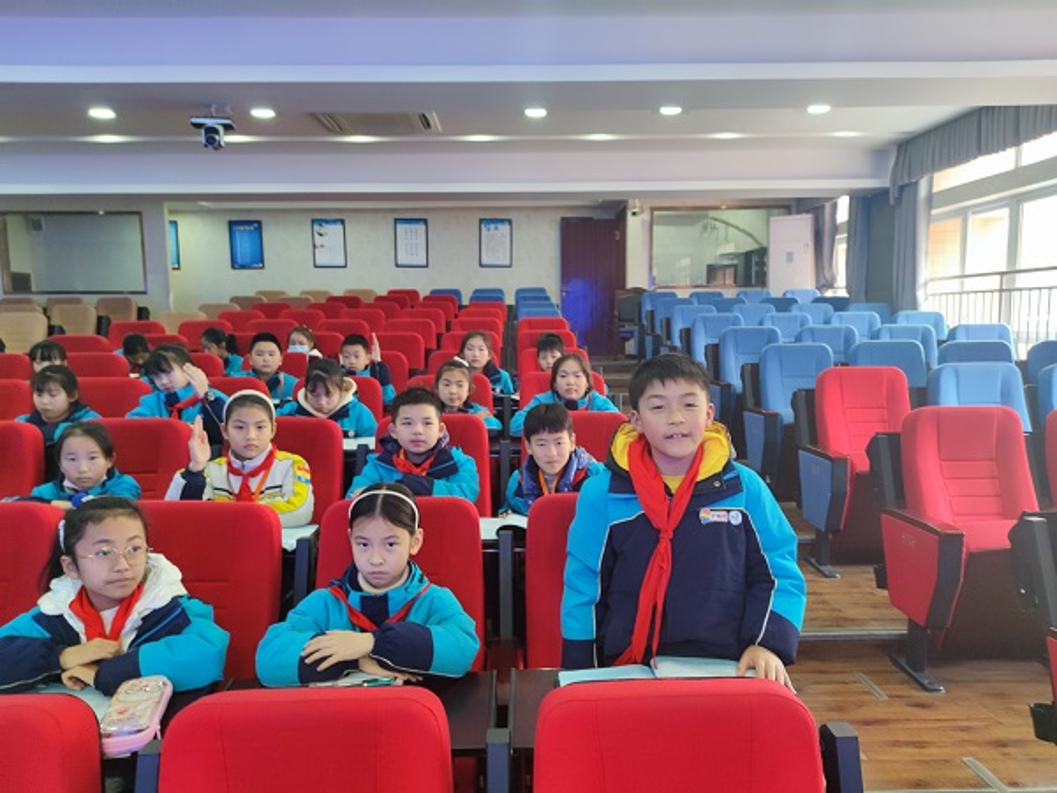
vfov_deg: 56.8
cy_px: 396
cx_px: 528
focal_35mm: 24
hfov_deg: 71.6
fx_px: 733
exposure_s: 1/50
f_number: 1.69
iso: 91
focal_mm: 6.72
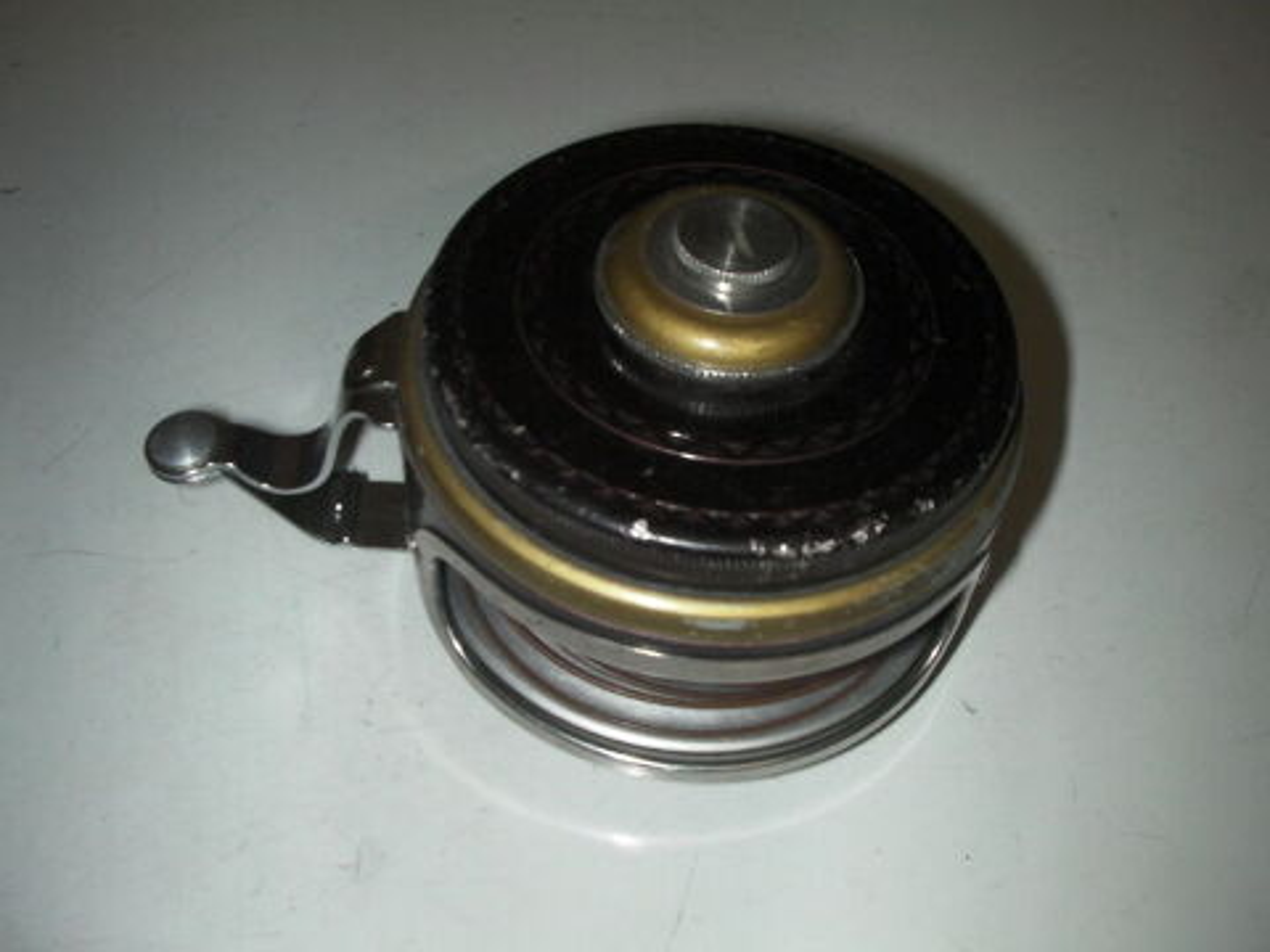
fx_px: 1394
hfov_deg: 49.0
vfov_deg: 37.7
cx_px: 635
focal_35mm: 38
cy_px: 476
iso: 200
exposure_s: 1/30
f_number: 5.6
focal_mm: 6.3
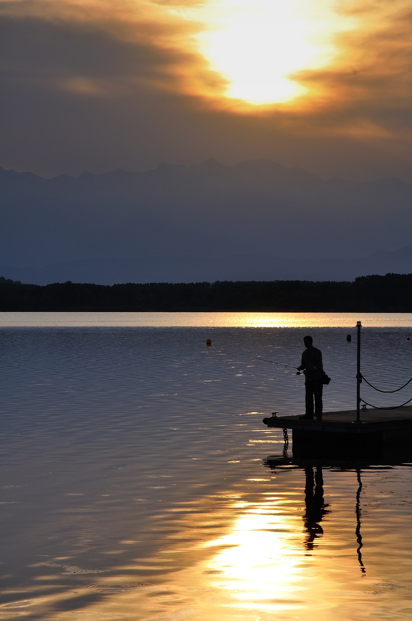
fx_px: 2066
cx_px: 206
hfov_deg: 11.4
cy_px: 310
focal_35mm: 120
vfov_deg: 17.1
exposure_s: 1/125
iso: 200
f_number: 18
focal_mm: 80
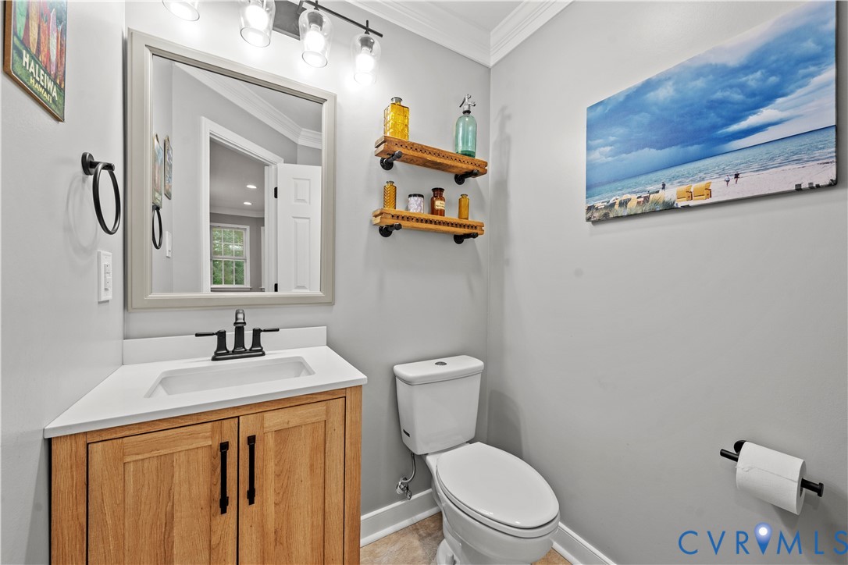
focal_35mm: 13
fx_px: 306
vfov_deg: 85.4
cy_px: 282
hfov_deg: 108.3
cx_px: 424
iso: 1250
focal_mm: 13
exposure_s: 1/10
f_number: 8
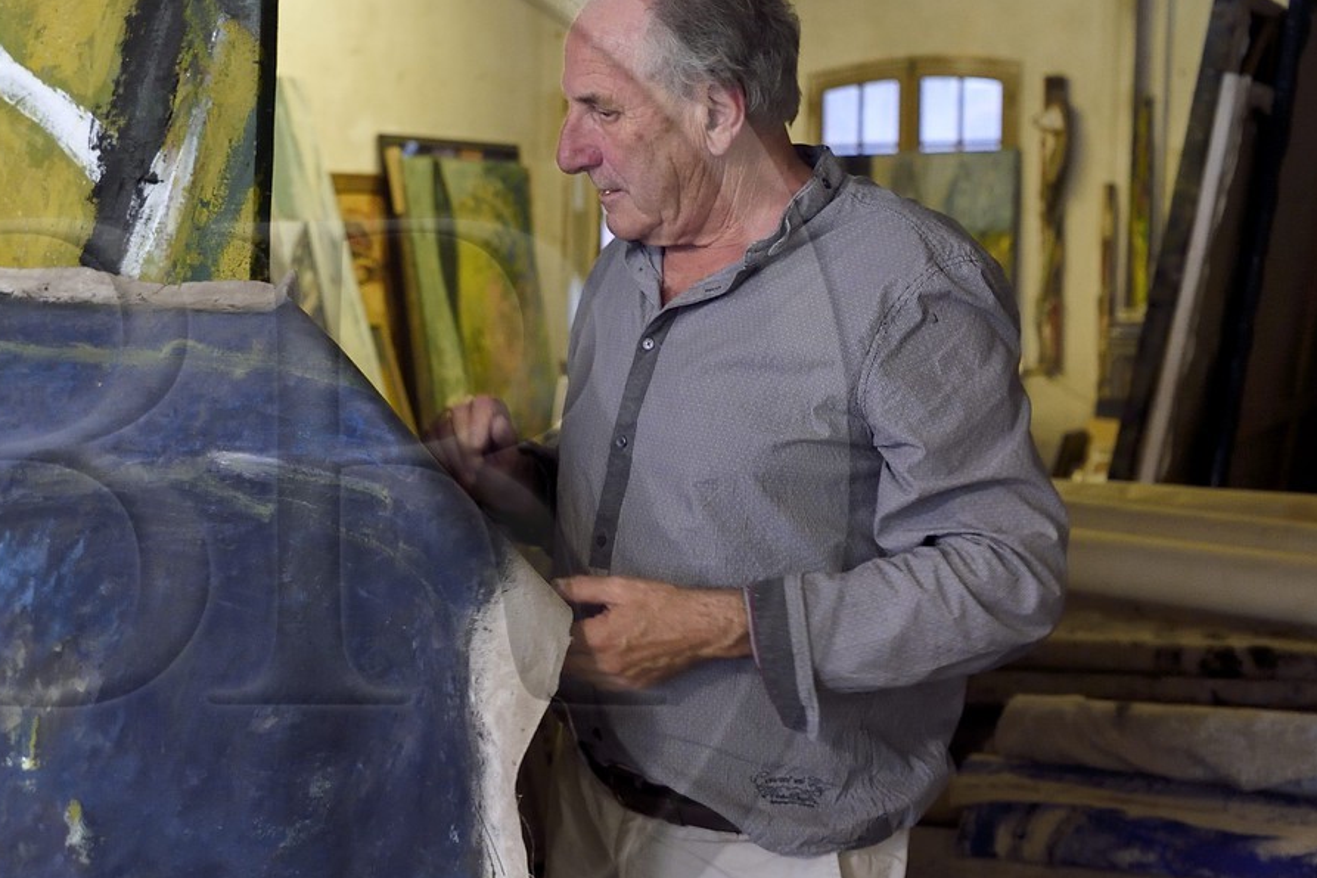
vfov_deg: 31.2
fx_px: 1573
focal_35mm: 43
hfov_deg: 43.1
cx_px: 240
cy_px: 465
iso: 1600
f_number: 3.2
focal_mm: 24
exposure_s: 1/60
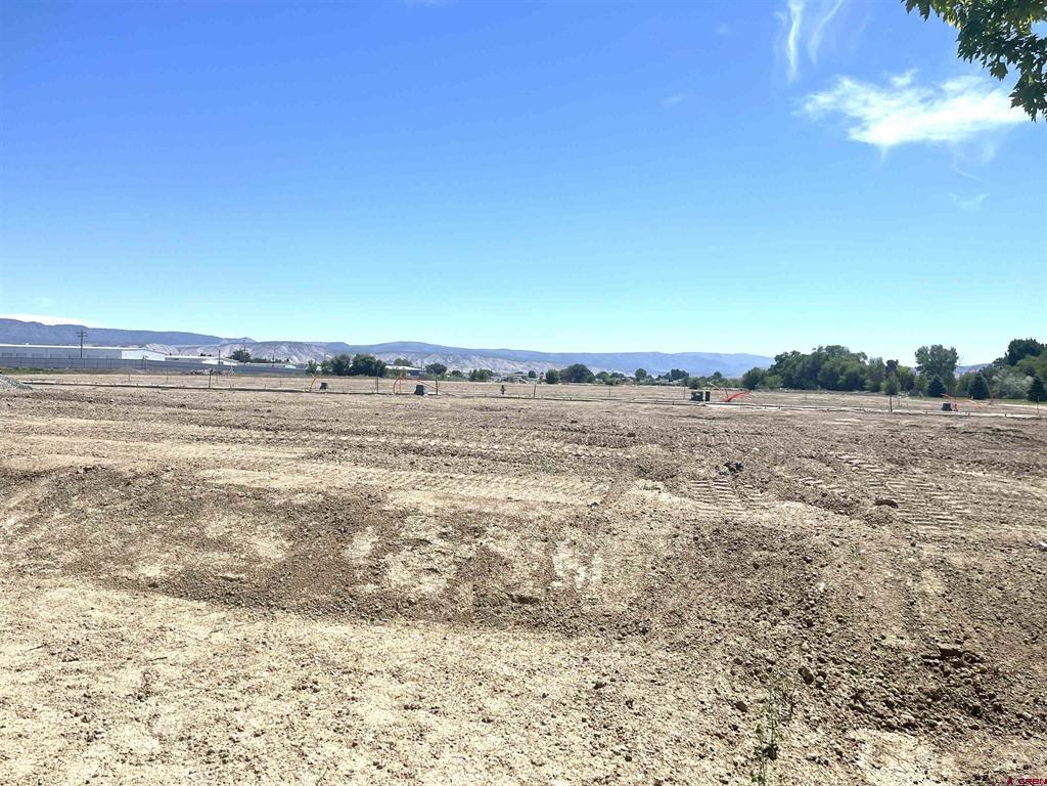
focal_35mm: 26
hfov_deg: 67.3
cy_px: 393
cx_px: 524
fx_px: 786
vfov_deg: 53.1
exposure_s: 1/4854
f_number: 1.6
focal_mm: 5.1
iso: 50
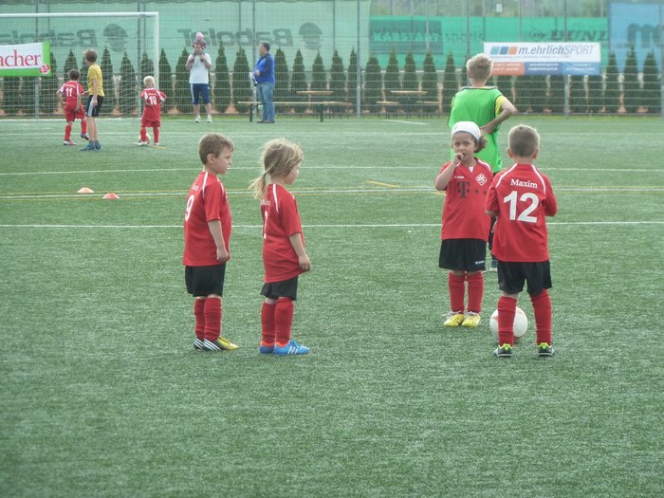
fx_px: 4316
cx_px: 332
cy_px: 249
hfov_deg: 8.8
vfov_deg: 6.6
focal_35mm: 225
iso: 250
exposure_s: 1/250
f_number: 4.6
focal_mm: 37
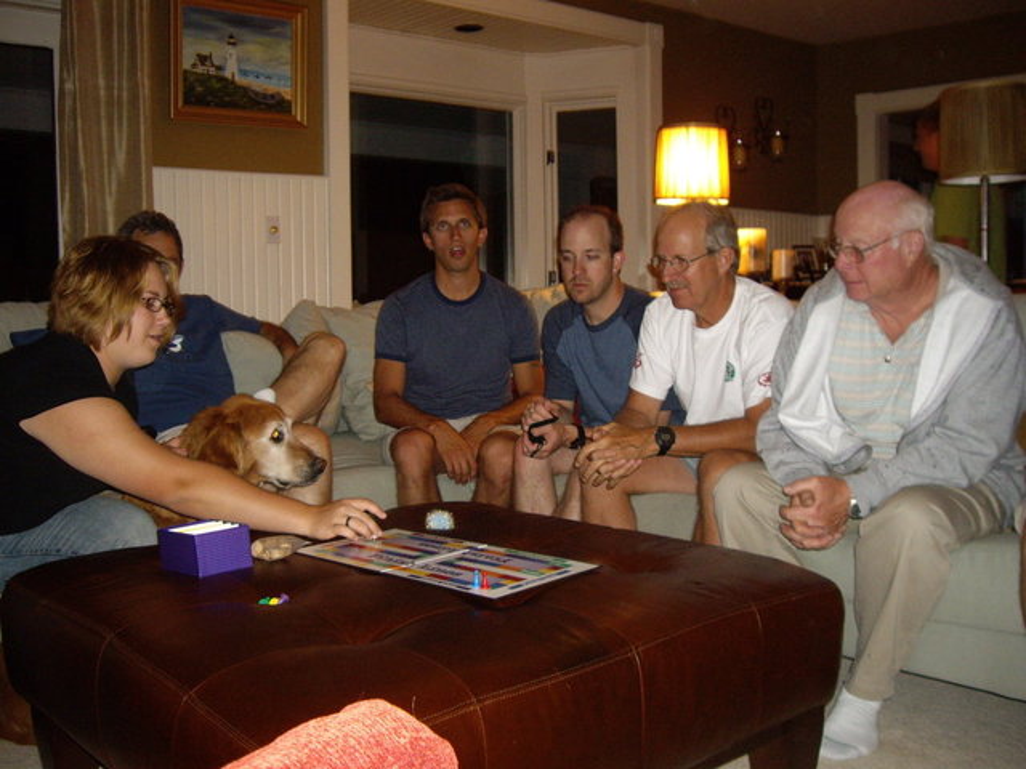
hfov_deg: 49.0
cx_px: 513
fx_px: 1126
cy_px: 384
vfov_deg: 37.7
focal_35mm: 38
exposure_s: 1/15
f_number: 2.7
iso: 200
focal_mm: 6.2
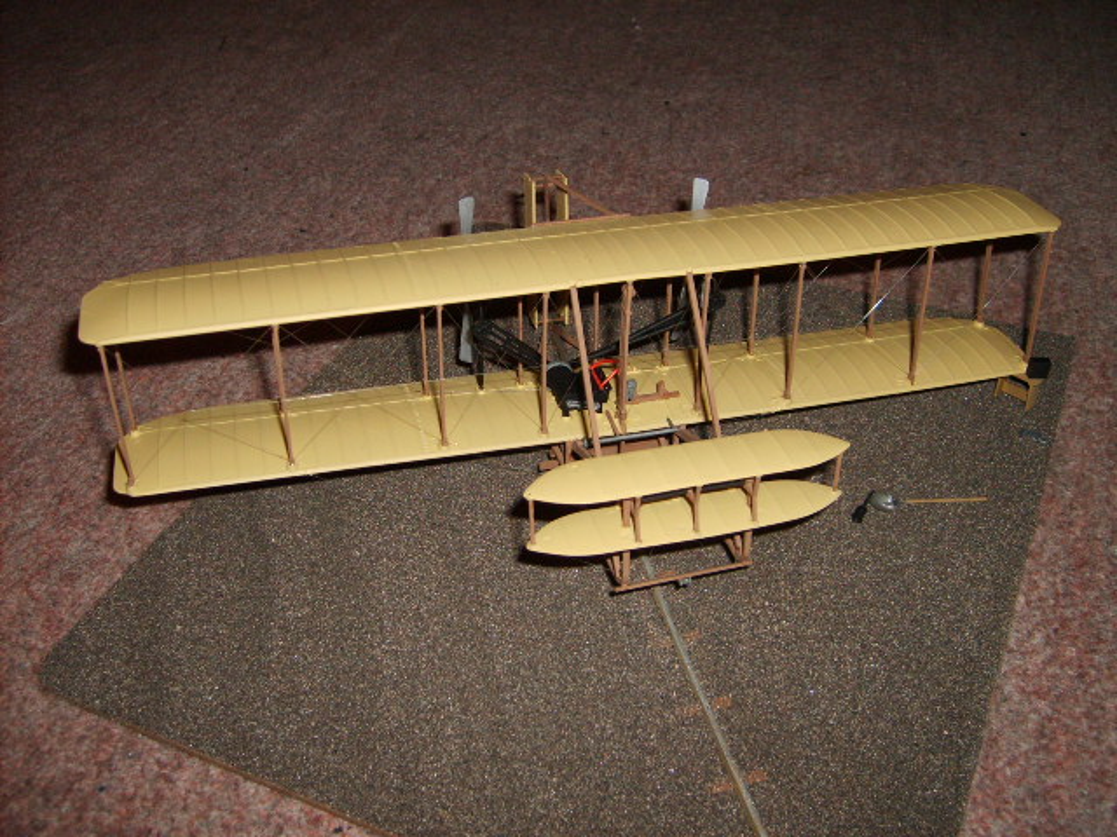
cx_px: 558
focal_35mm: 35
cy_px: 418
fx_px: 1129
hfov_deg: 52.6
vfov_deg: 40.7
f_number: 2.8
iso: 100
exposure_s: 1/45
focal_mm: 5.8
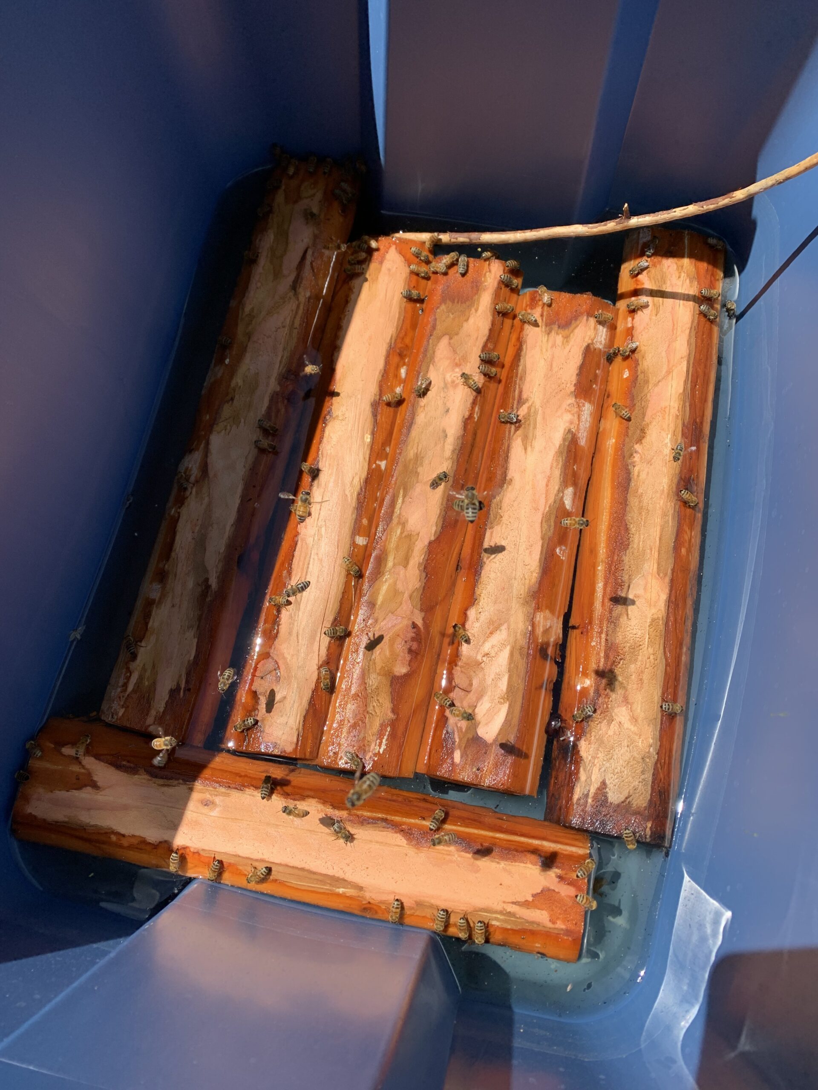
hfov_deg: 53.1
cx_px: 409
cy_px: 545
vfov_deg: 67.3
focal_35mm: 26
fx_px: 819
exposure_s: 1/1779
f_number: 1.8
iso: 25
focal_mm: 4.25
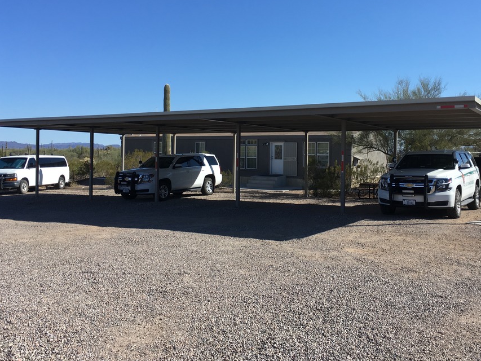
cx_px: 259
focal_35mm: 34
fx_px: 473
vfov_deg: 41.7
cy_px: 152
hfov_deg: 53.9
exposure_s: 1/1570
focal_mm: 4.15
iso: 25
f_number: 2.2
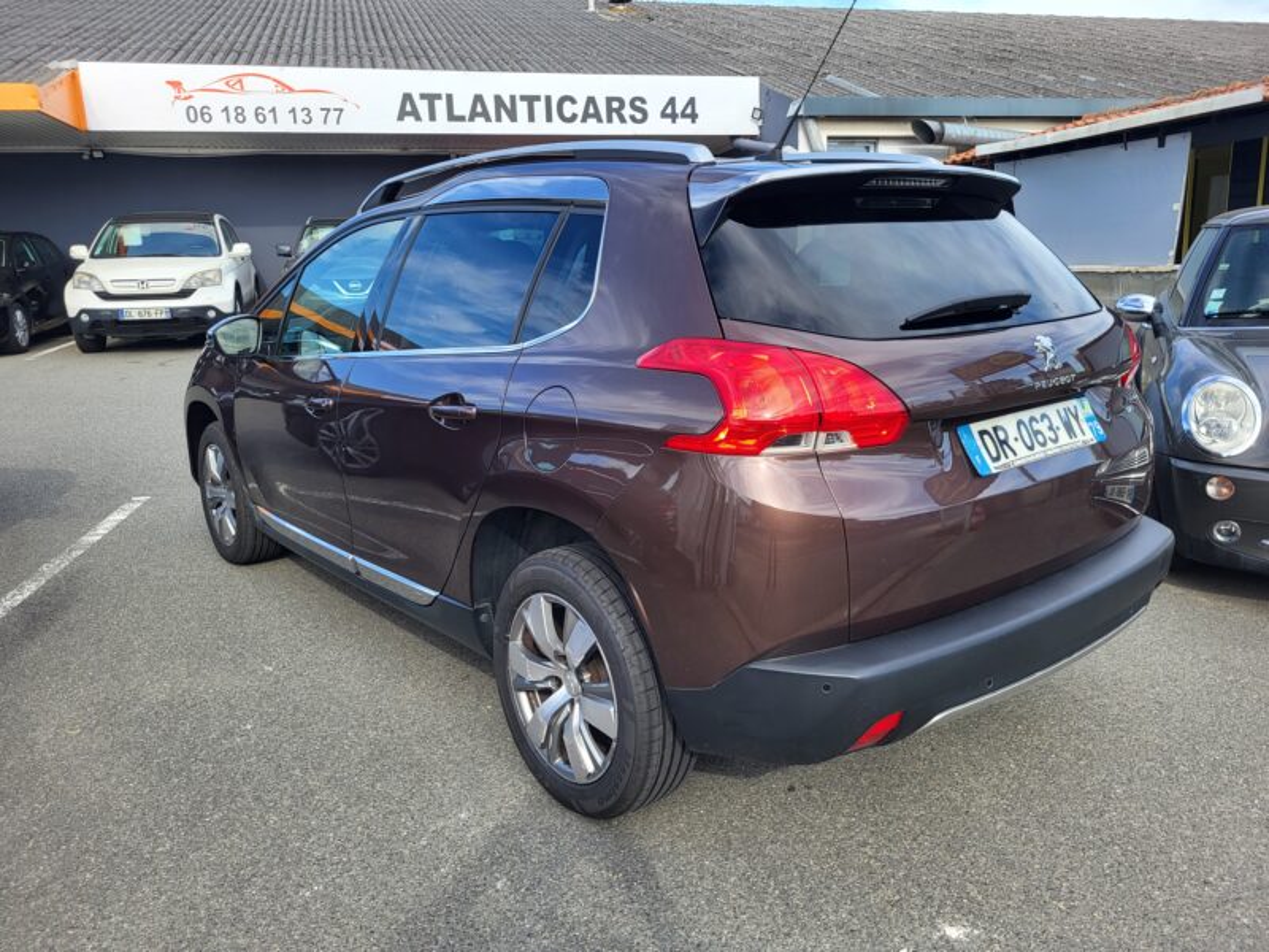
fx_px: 953
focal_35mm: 26
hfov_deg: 67.3
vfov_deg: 53.1
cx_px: 634
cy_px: 476
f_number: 1.8
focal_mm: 5.4
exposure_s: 1/626
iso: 40
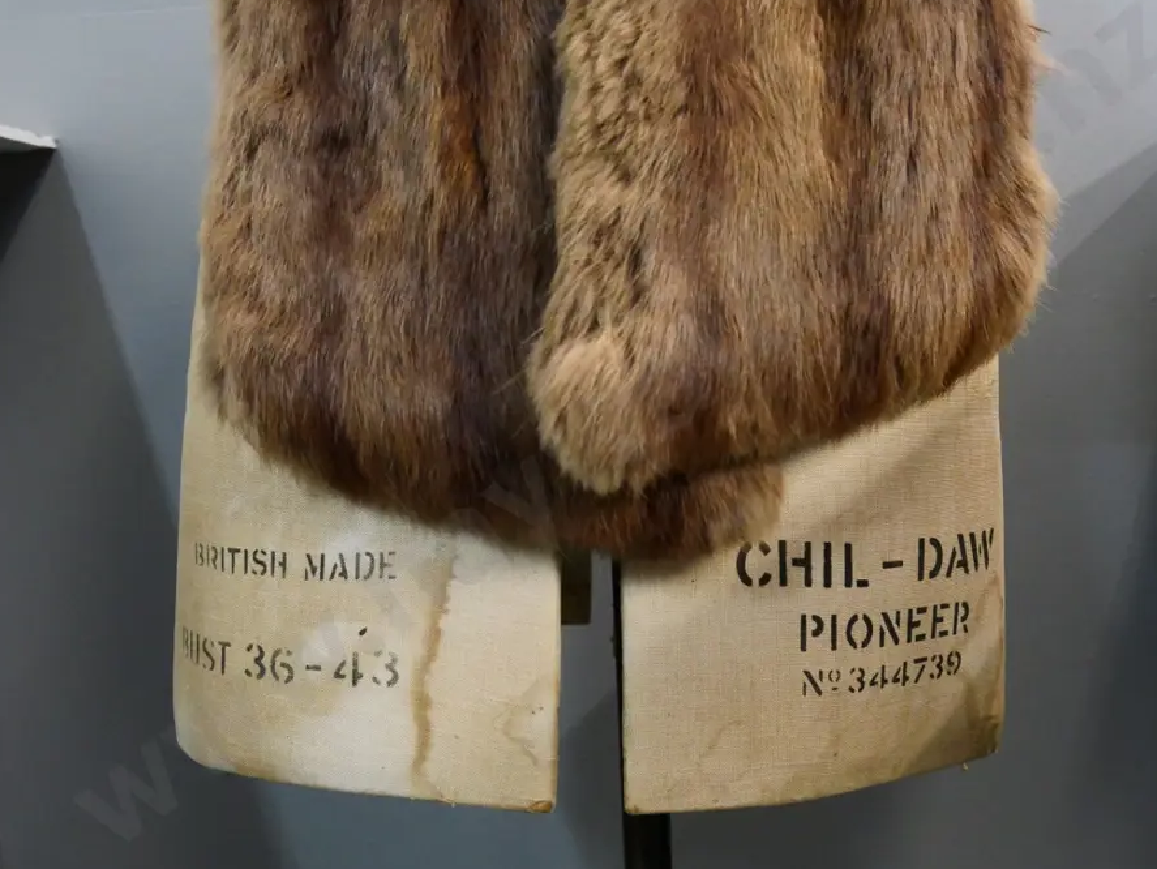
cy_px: 427
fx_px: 1003
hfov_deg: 59.9
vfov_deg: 46.8
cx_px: 624
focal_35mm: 30
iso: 3200
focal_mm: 13
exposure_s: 1/60
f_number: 5
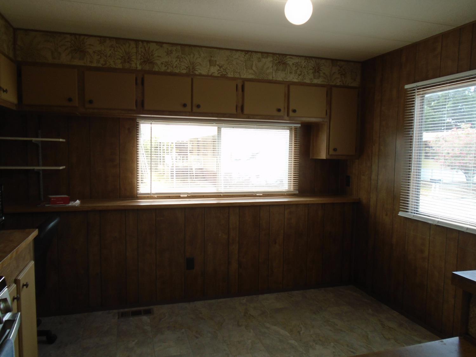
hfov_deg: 67.3
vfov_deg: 53.1
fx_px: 358
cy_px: 178
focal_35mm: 26
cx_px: 238
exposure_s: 1/80
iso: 100
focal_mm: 4.6
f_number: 3.2
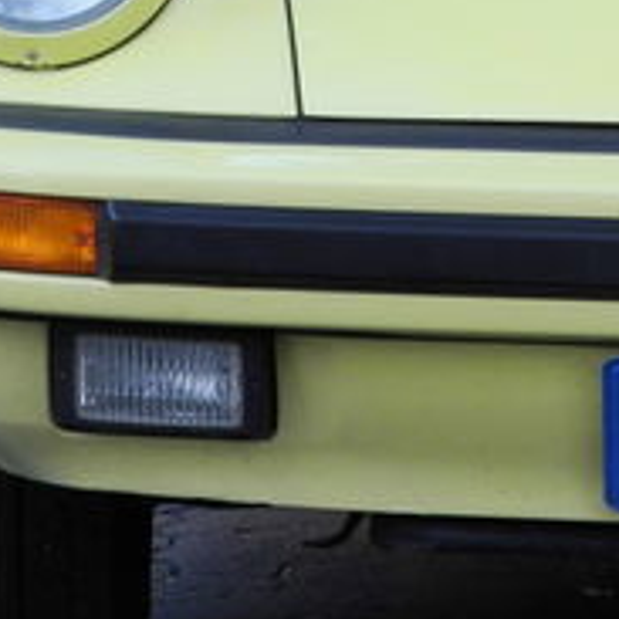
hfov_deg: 3.1
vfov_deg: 3.1
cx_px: 846
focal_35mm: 569
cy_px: -24
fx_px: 11511
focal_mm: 32.6
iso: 146
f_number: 5
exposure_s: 1/30
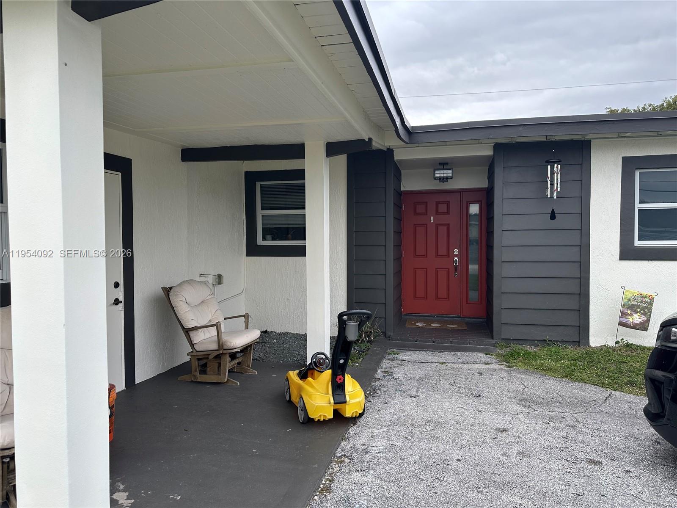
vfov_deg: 56.8
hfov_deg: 71.6
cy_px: 254
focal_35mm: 24
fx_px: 469
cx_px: 338
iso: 80
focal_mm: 6.86
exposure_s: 1/121
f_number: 1.78
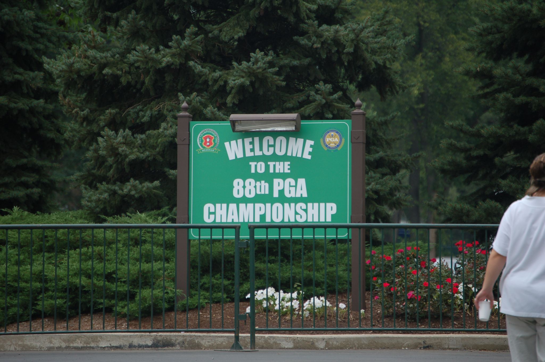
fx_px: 4537
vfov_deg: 4.6
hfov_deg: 6.9
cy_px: 181
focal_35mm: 300
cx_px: 272
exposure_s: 1/200
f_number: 5.6
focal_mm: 200
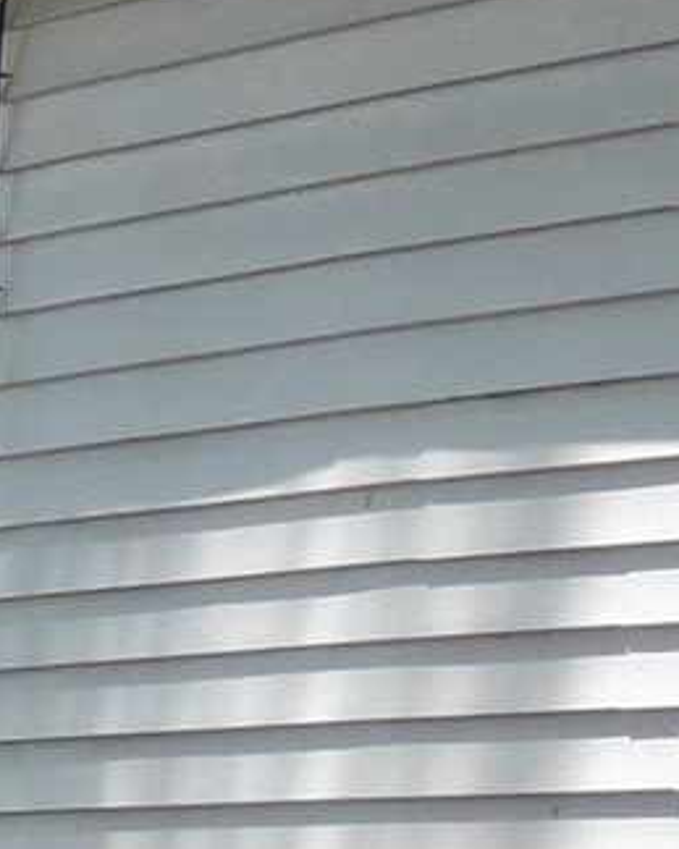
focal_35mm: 509
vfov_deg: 3.8
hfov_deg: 2.9
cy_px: 170
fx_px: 12792
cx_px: 3474
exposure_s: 1/400
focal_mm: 9.8
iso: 80
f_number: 3.7
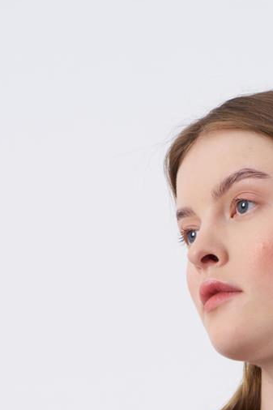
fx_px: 2470
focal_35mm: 217
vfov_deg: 9.2
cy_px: 680
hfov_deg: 6.3
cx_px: 262
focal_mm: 61
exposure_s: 1/160
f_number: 8
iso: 160
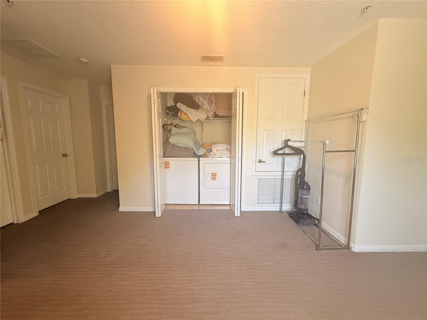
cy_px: 160
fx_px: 173
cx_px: 214
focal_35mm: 14
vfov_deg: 85.7
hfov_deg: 102.1
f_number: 2.2
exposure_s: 1/120
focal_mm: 2.22
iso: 320
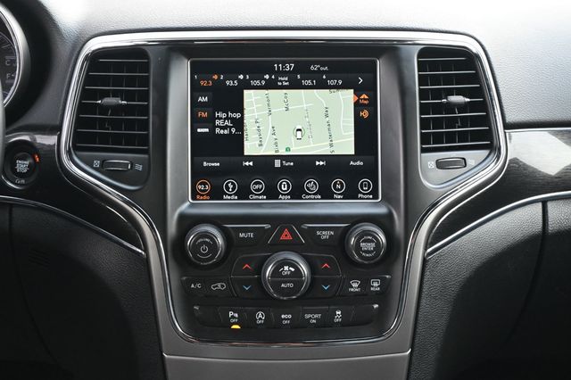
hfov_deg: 31.2
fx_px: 1022
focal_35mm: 64
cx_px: 286
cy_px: 190
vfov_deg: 21.1
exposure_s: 1/125
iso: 1600
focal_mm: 43
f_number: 6
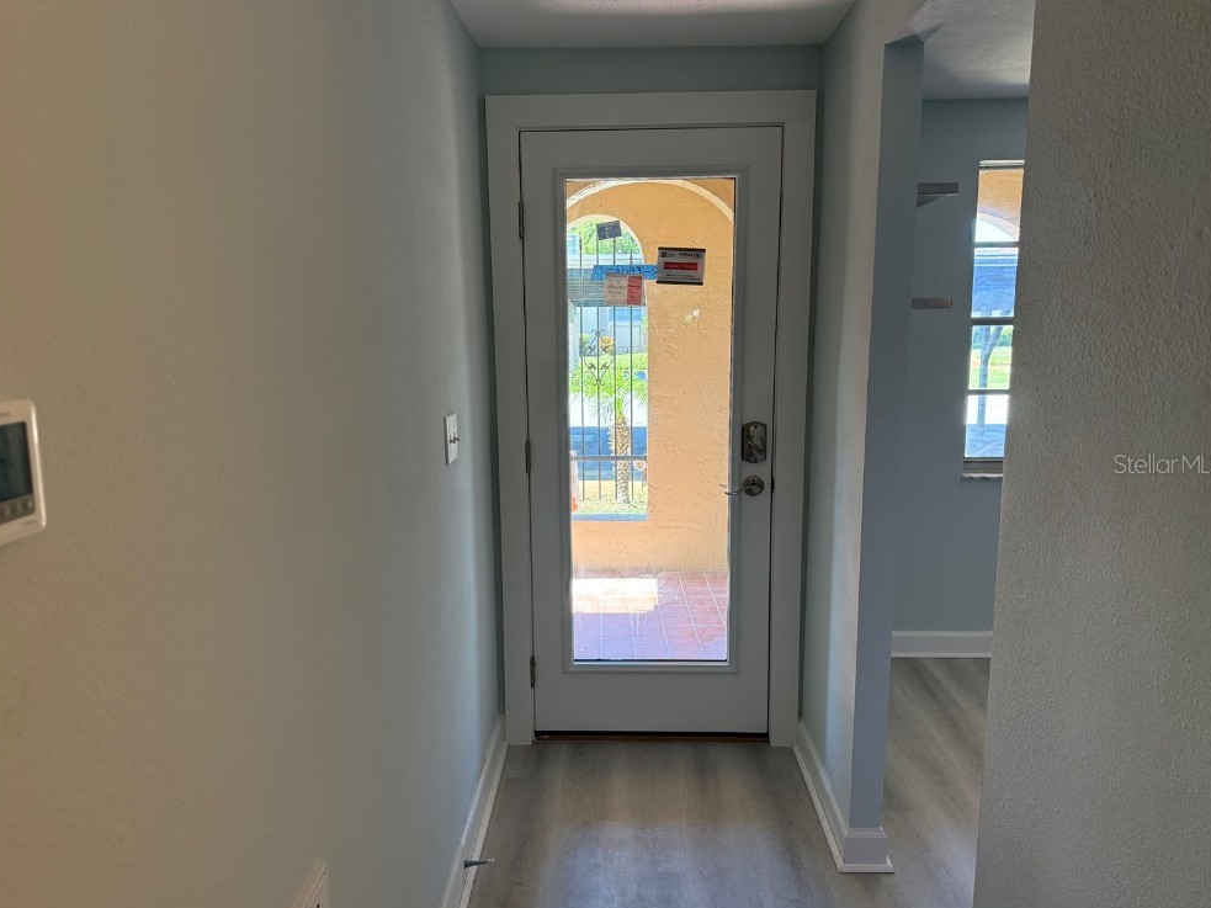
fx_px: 874
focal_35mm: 25
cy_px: 463
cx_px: 599
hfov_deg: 69.4
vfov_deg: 54.9
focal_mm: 6.76
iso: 200
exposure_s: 1/134
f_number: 1.78
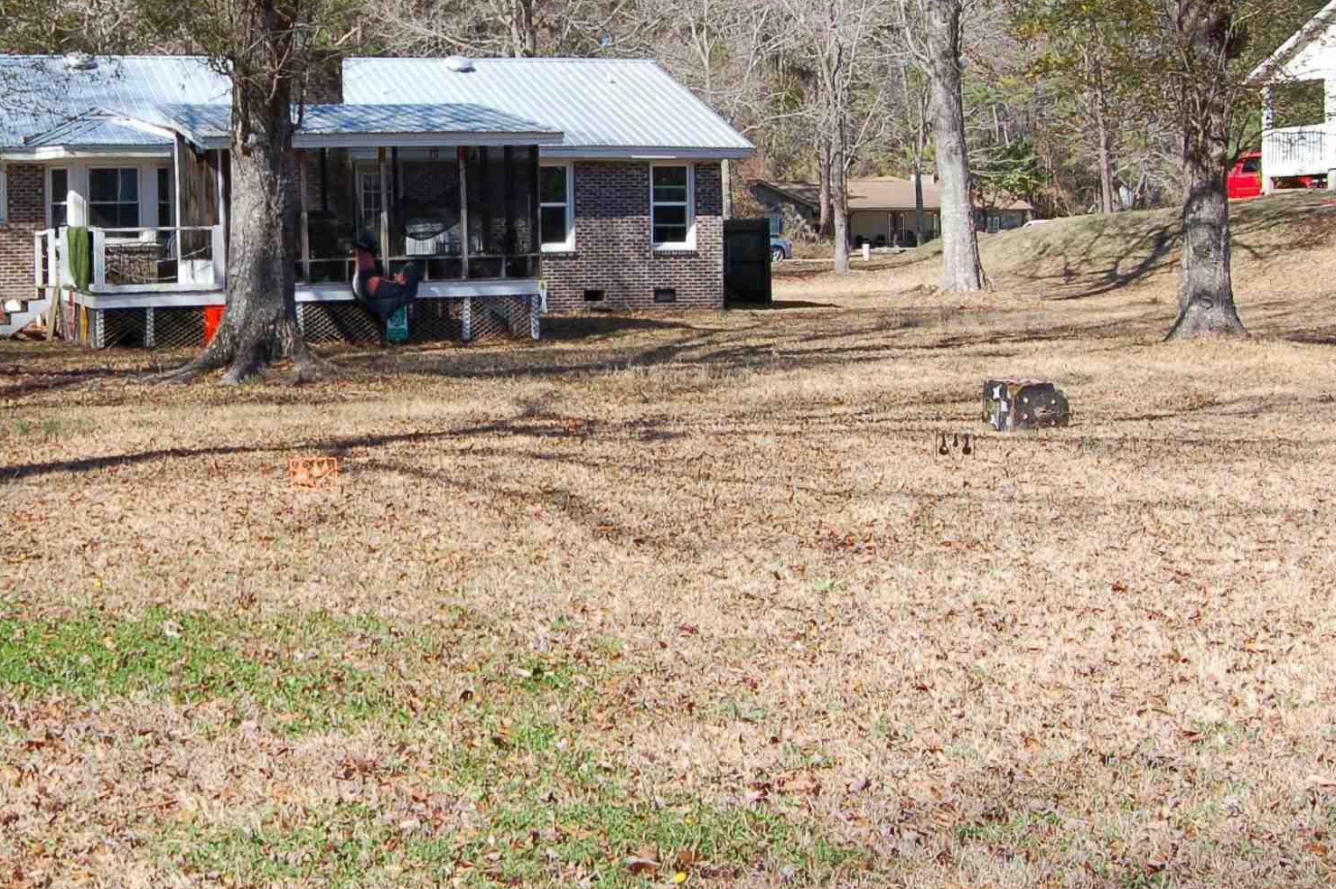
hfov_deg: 16.7
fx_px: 4524
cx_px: 294
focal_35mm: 122
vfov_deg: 11.2
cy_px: 239
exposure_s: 1/320
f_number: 9
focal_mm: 40
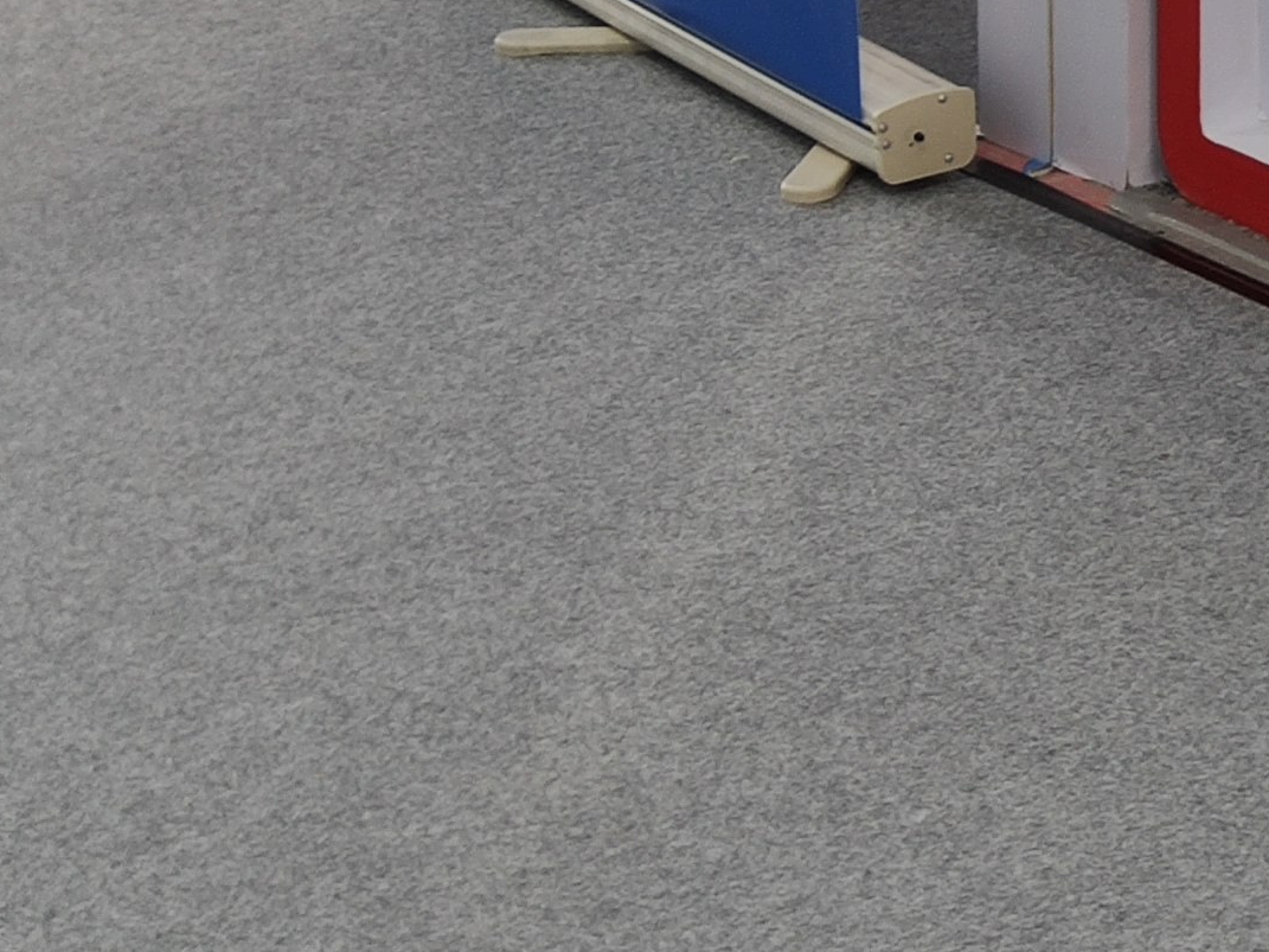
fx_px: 4655
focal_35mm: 127
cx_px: 2345
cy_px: -713
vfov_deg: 11.0
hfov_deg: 13.7
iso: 120
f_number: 1.75
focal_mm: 4.75
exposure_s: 1/100
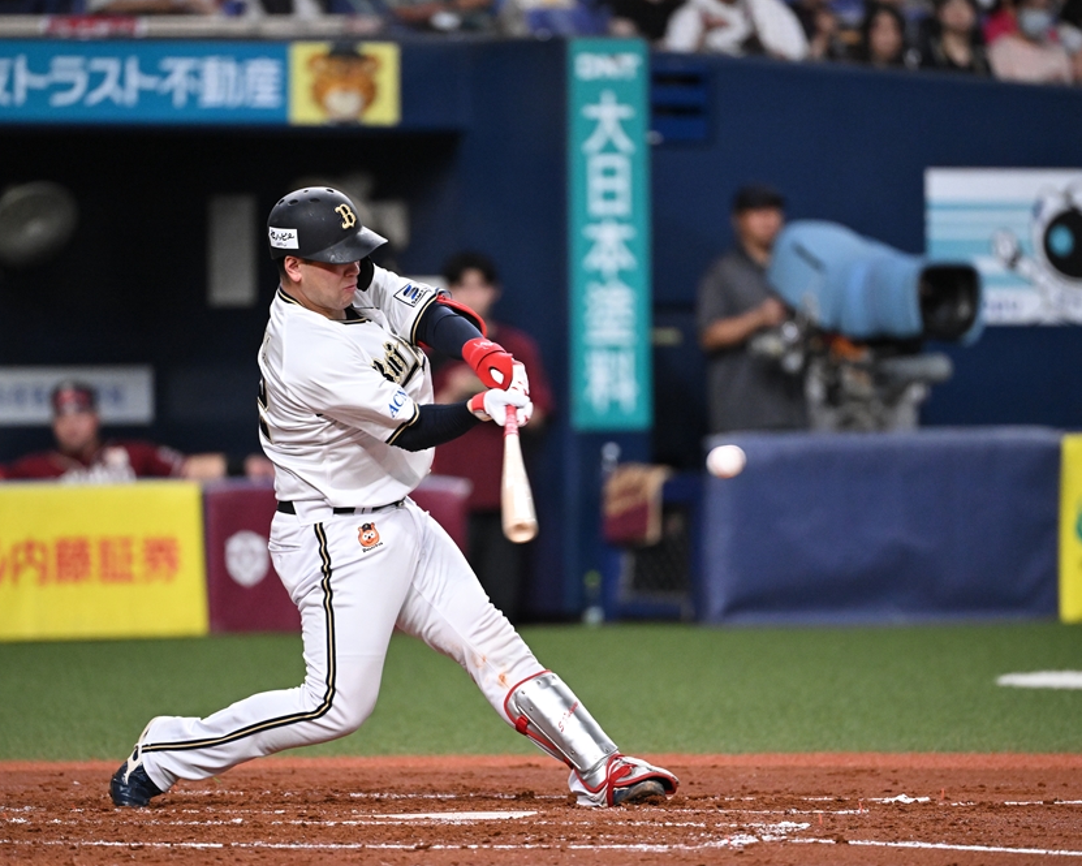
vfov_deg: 3.4
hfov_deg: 4.3
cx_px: 522
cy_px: 433
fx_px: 14476
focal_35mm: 452
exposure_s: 1/1600
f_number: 4
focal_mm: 400
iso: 6400
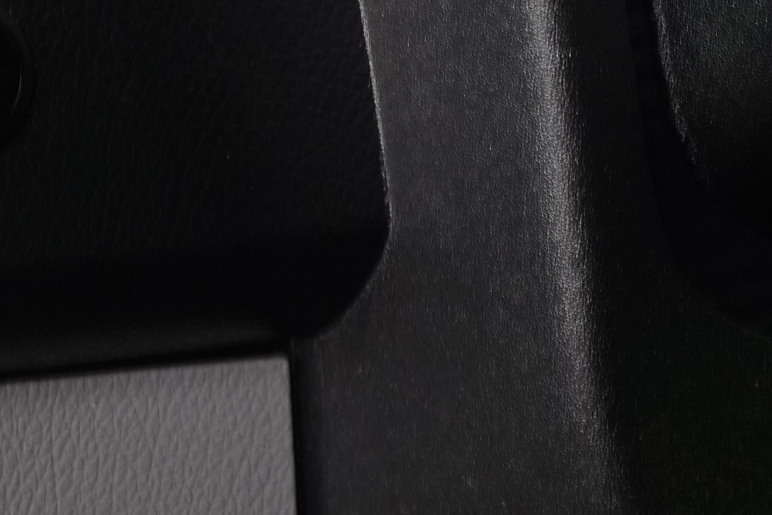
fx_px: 2616
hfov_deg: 15.6
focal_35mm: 122
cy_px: -227
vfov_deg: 10.9
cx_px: -335
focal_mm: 36
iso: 800
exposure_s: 1/4
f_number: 9
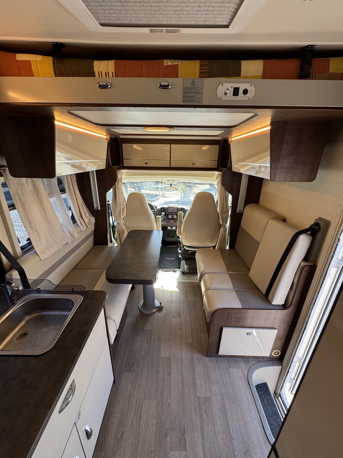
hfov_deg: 85.7
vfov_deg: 102.1
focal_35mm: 14
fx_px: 185
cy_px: 229
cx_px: 172
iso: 64
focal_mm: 2.22
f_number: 2.2
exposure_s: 1/99
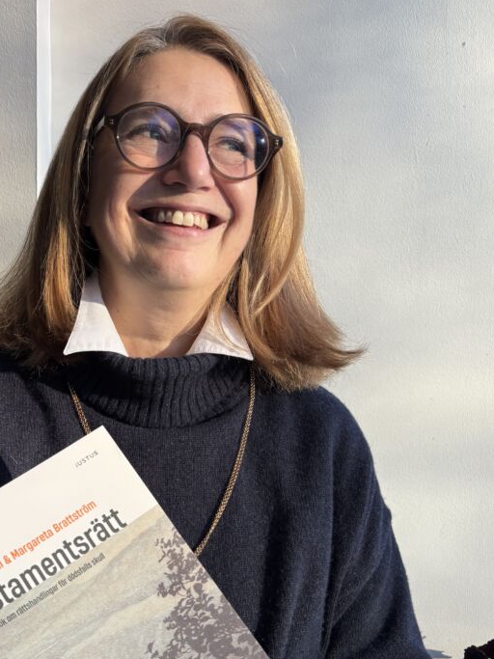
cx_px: 148
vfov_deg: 47.8
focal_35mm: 39
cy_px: 365
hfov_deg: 36.3
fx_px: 742
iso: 50
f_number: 1.6
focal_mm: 5.96
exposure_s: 1/500
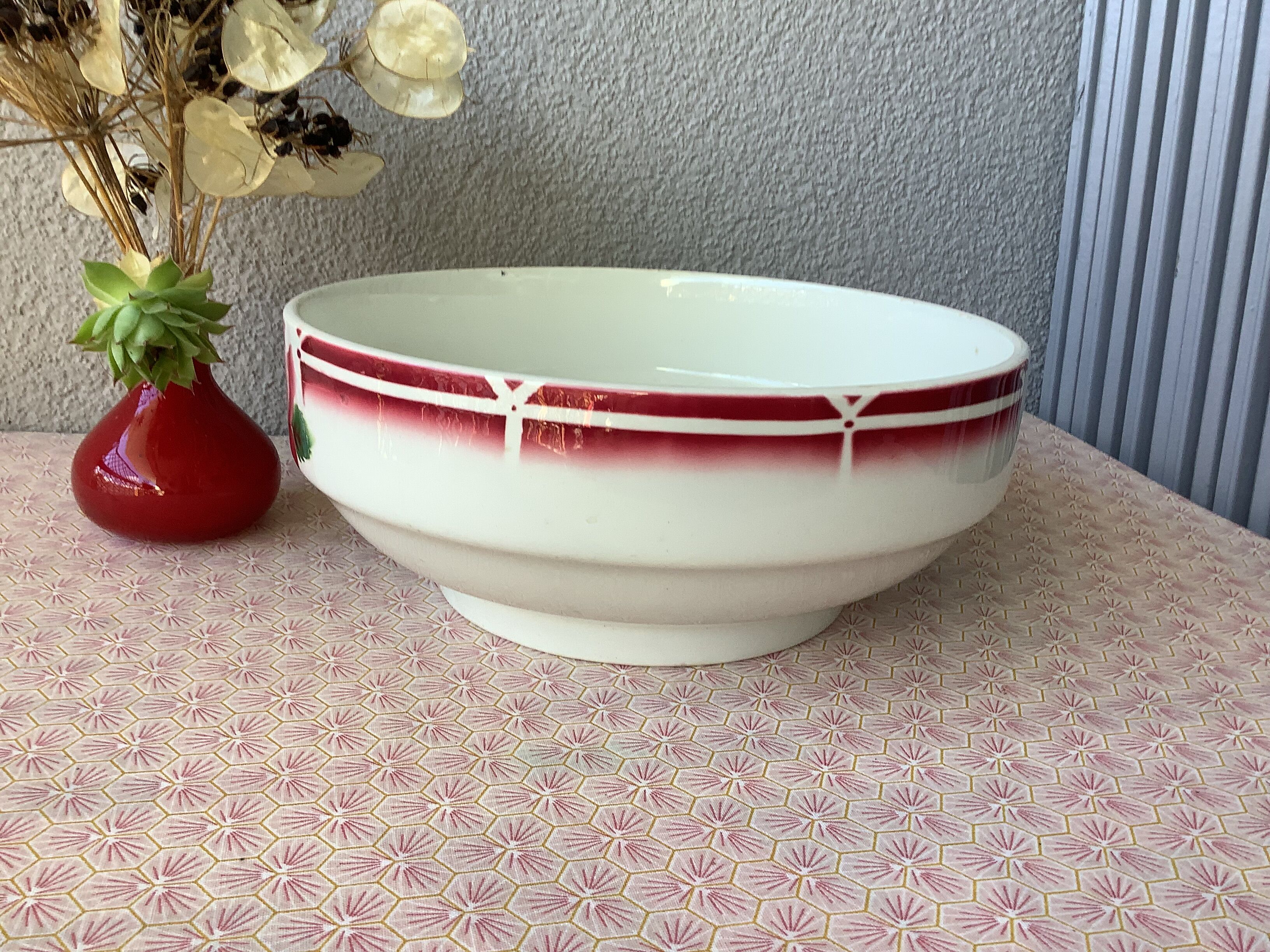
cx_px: 635
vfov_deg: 45.4
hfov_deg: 58.4
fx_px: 1137
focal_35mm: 31
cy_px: 476
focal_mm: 3.3
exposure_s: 1/100
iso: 40
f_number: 2.4
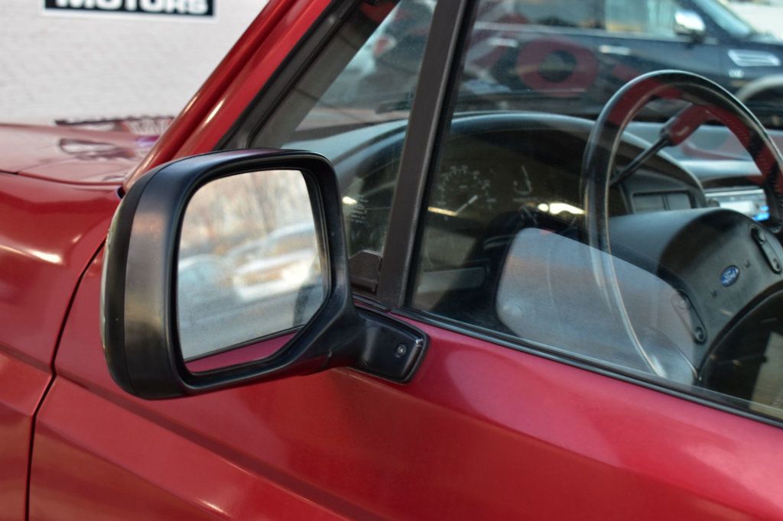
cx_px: 392
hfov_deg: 33.4
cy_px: 260
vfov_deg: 22.6
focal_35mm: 60
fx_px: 1305
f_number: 7.1
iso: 400
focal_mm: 40
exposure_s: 1/25
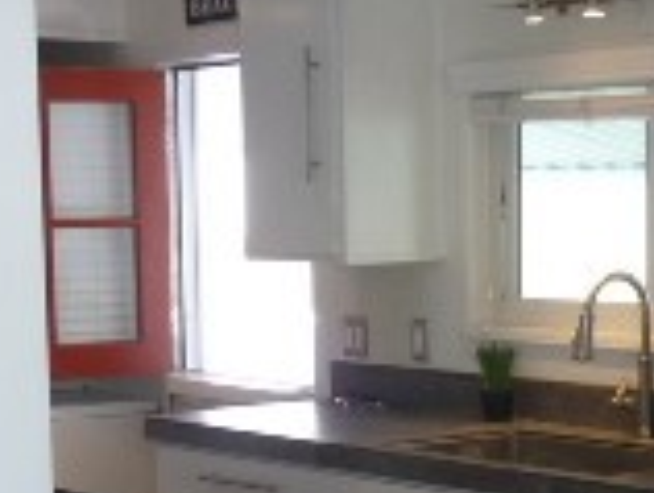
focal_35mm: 101
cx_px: 348
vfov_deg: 14.6
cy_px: 427
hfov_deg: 19.4
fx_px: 1911
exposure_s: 1/30
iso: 125
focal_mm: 4.1
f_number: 3.3
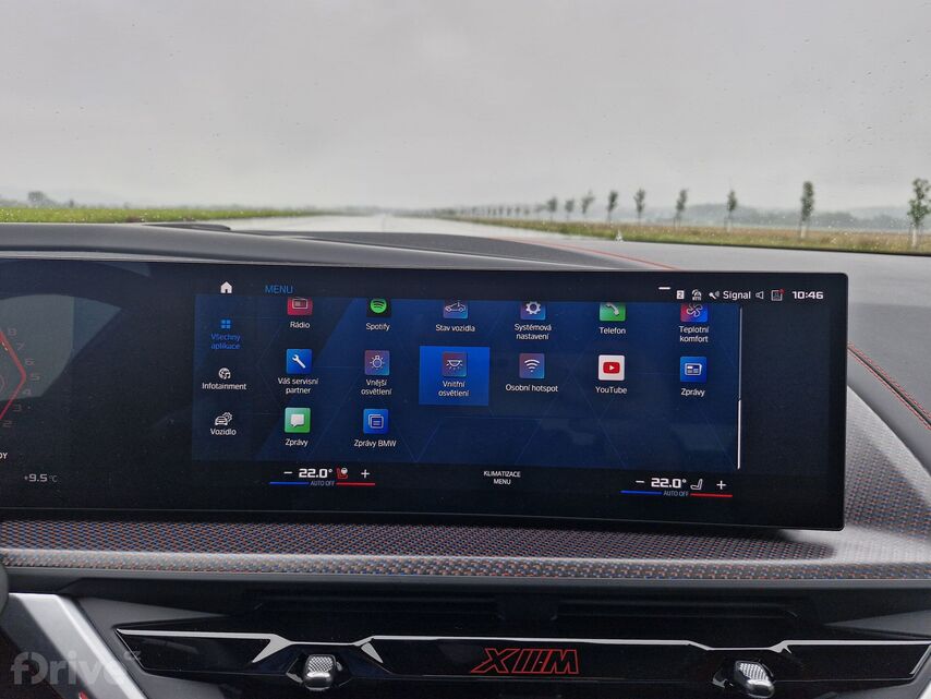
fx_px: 619
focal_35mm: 23
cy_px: 350
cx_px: 466
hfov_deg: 73.9
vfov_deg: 58.9
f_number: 1.8
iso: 50
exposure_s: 1/100
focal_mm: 5.54
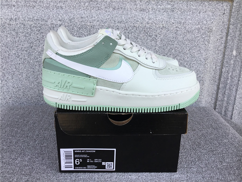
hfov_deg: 58.4
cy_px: 91
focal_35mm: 31
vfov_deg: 45.4
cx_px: 121
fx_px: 217
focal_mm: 3.3
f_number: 2.4
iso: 25
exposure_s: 1/317
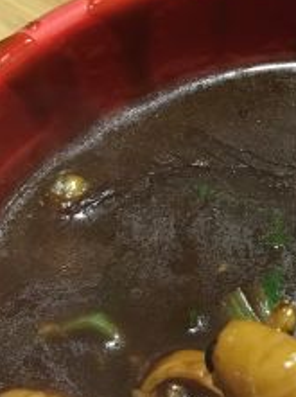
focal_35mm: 92
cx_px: 353
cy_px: 318
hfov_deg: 15.5
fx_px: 1052
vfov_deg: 21.1
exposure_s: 1/17
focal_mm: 4.15
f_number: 2.2
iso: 64
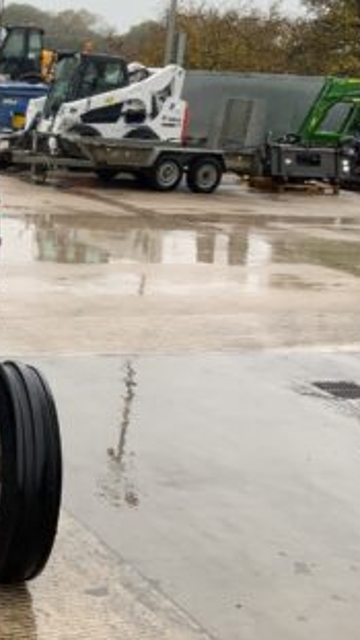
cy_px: 230
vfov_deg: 32.2
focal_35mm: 65
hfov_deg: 17.3
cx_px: -123
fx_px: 1103
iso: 16
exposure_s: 1/125
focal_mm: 3
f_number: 1.8
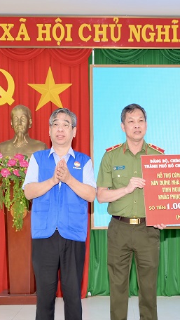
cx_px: 126
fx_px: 534
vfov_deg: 33.1
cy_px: 208
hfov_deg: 19.0
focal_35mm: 63
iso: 800
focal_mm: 30.5
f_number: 5
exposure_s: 1/60
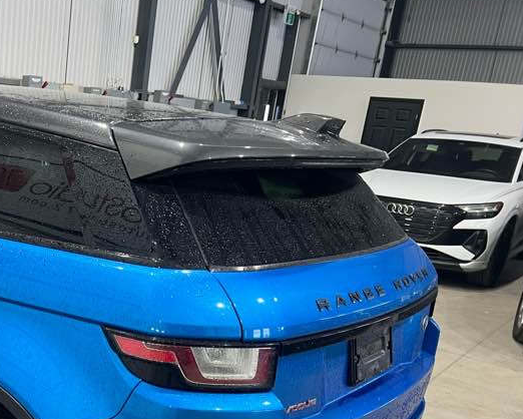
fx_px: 697
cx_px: 66
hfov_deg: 38.7
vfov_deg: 32.4
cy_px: 341
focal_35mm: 45
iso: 125
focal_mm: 5.7
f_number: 1.5
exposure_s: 1/60
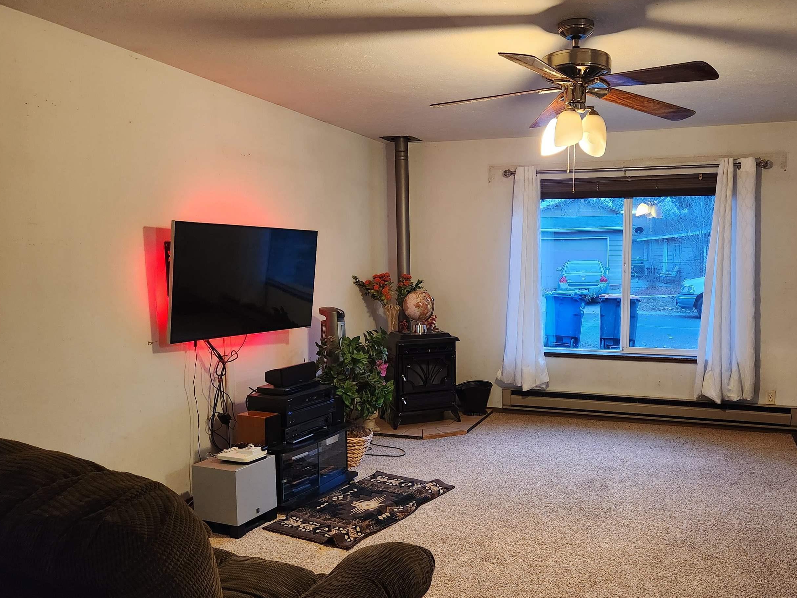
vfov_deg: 48.1
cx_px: 487
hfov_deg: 61.0
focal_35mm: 29
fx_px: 668
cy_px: 333
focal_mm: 5.4
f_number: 1.8
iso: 640
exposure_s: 1/60
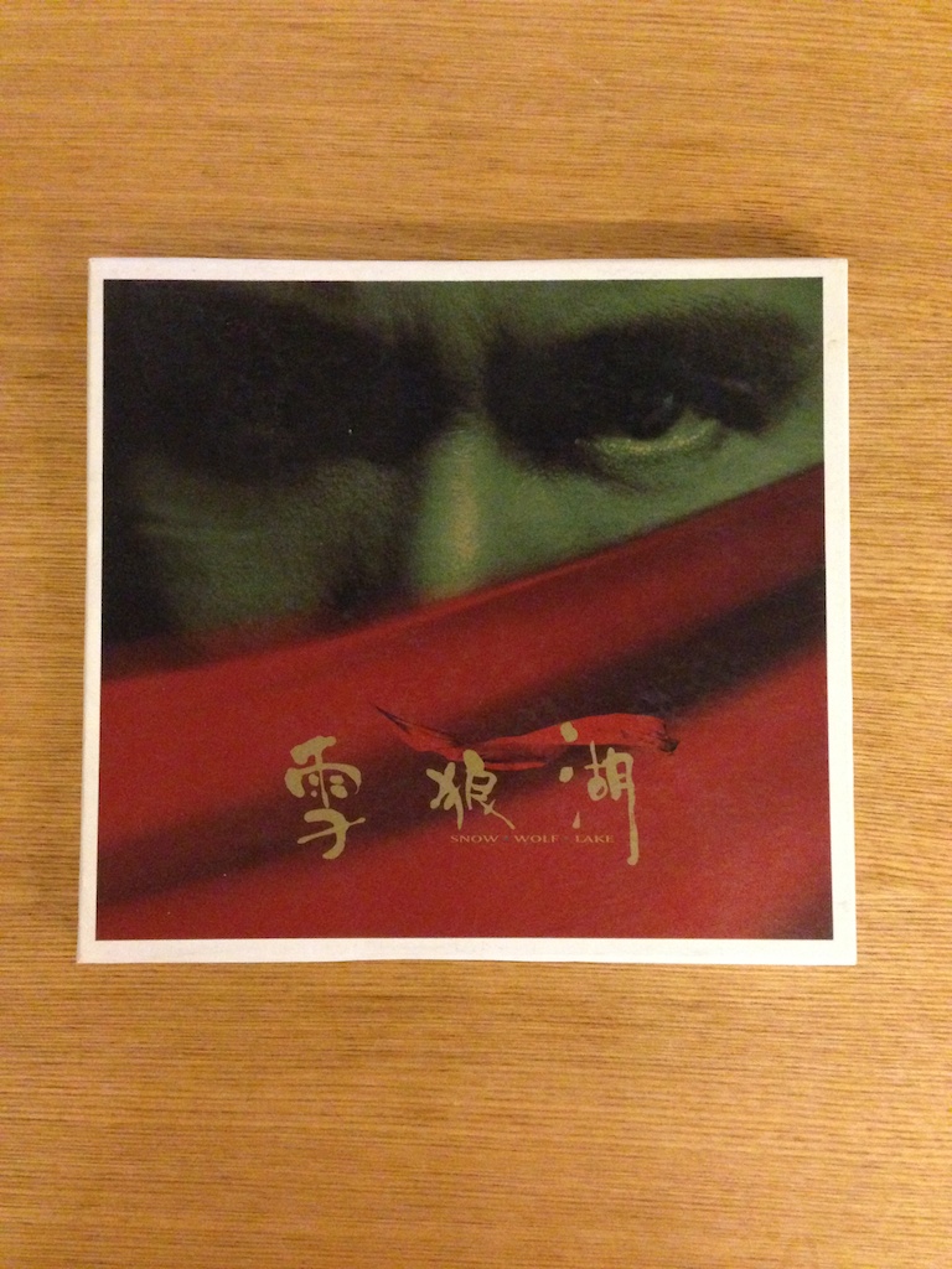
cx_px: 476
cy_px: 634
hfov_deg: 42.9
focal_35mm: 33
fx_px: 1210
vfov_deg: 55.4
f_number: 2.4
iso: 800
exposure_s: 1/15
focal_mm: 4.12
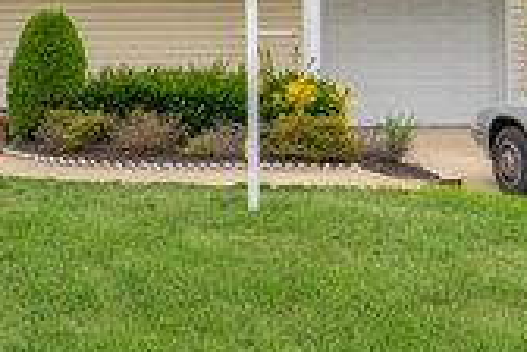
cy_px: 44
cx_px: 31
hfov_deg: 30.6
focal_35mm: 62
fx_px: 908
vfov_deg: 21.5
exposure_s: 1/200
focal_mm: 16
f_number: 5.6
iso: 200
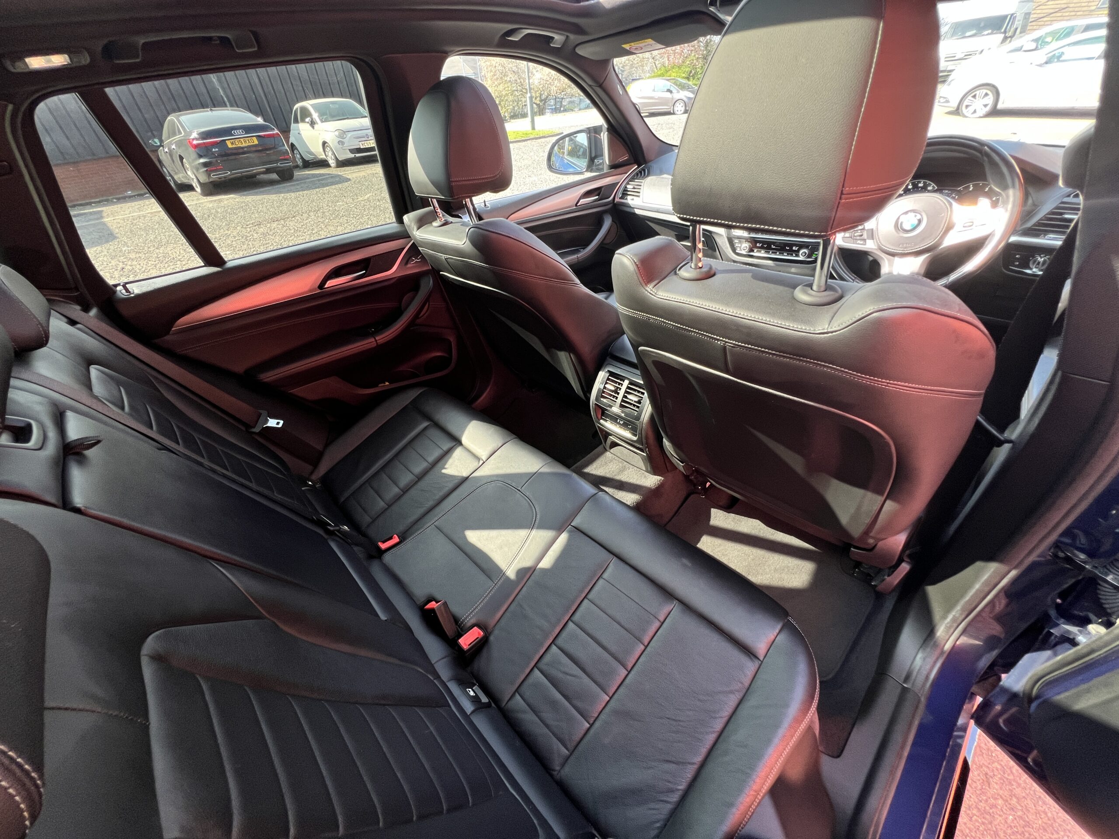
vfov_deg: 89.9
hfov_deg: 106.2
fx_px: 420
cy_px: 420
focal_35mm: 13
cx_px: 560
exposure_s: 1/99
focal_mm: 1.57
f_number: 1.8
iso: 125
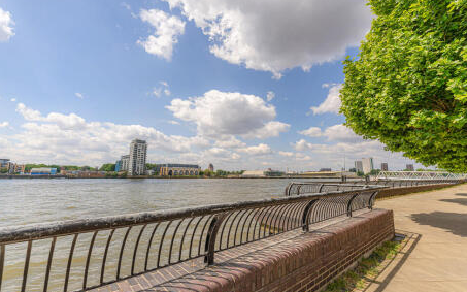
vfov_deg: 74.7
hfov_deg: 101.4
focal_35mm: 15
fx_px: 191
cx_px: 228
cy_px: 141
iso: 100
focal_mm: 14
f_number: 5
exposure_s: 1/800
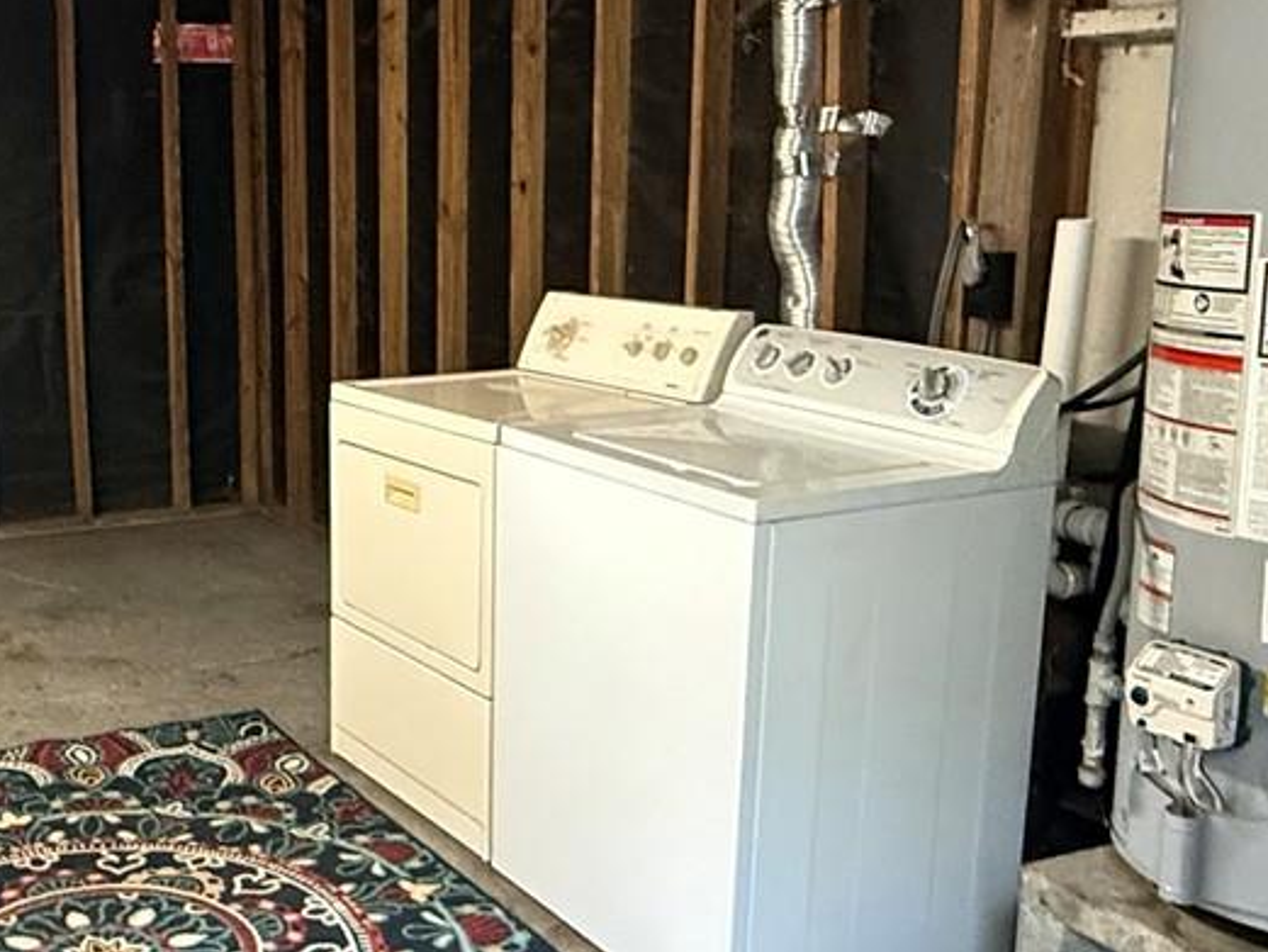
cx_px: 258
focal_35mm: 43
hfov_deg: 42.0
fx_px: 1575
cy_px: 429
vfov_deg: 33.6
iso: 1000
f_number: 2.2
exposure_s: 1/60
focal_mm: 2.22
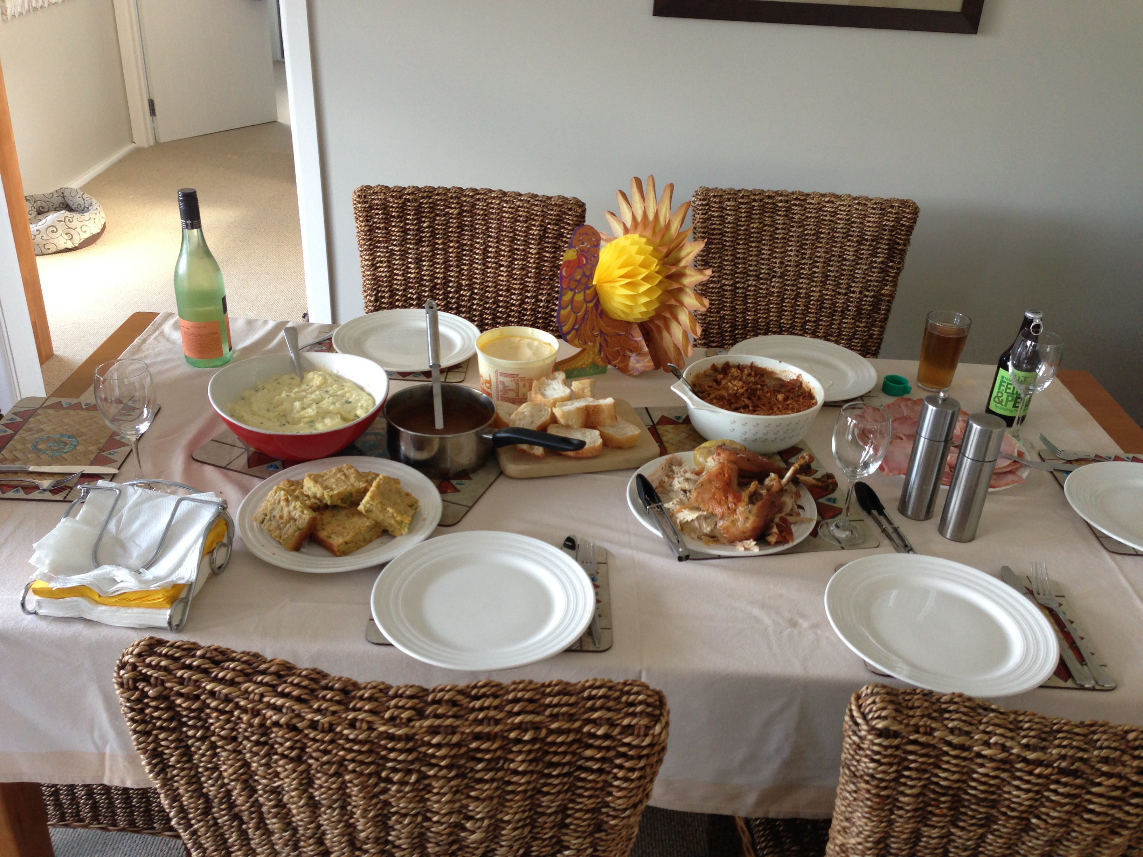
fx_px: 1090
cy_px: 428
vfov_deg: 42.9
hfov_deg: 55.4
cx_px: 572
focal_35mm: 33
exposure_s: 1/20
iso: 80
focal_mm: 4.13
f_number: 2.4
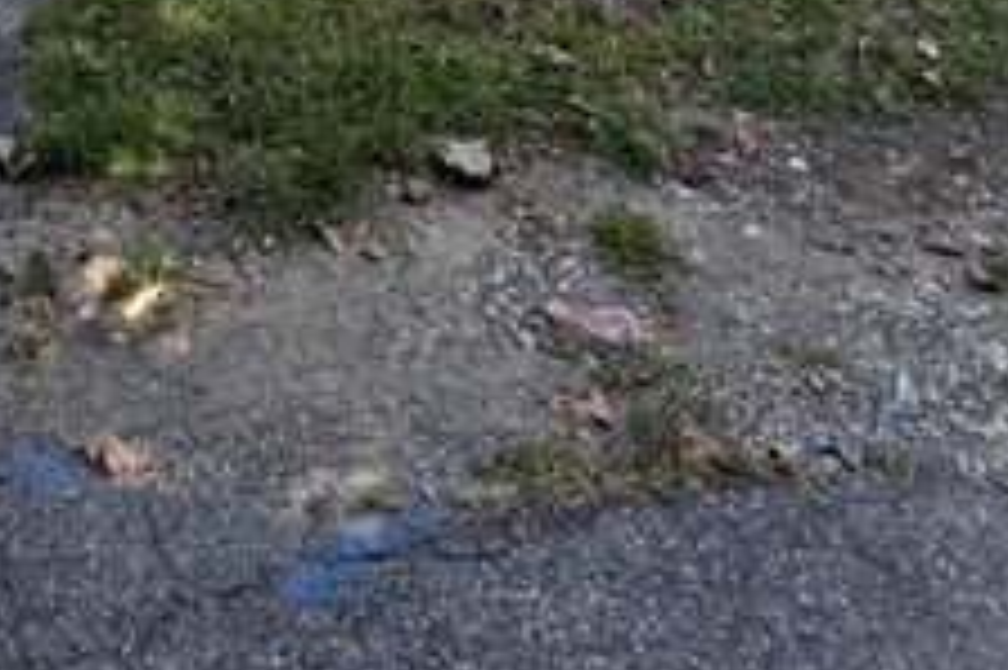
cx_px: 194
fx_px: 1399
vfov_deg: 16.0
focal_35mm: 50
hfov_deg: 38.1
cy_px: -859
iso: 40
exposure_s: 1/281
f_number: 2.2
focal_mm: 2.22
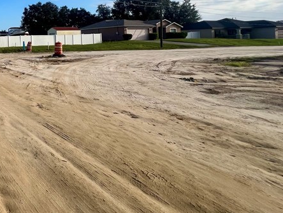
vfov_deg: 43.6
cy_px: 30
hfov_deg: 45.0
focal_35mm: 30
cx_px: -30
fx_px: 245
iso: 32
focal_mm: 1.57
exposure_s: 1/1575
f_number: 1.8
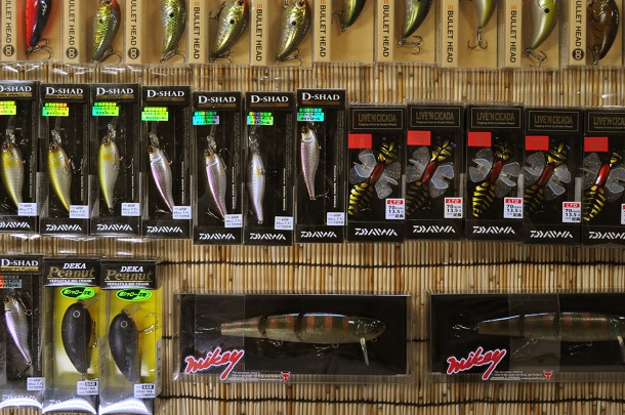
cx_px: 317
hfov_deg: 41.2
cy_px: 165
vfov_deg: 27.9
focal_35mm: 48
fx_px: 832
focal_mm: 26
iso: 720
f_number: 4.2
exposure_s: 1/60
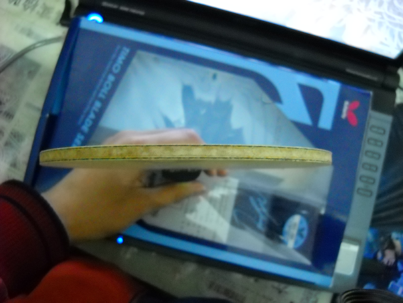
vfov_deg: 35.1
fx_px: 477
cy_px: 152
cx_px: 202
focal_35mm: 41
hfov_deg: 45.8
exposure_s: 1/5
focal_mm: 6.72
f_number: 3.1
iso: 800
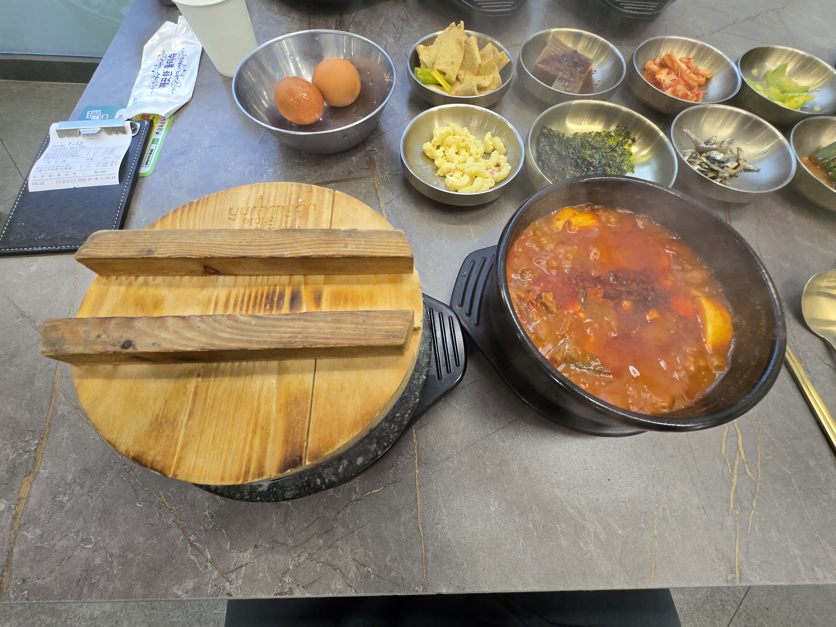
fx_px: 314
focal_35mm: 13
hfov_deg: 106.2
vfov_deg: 89.9
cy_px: 314
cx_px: 418
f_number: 2.2
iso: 125
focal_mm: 1.7
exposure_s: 1/60
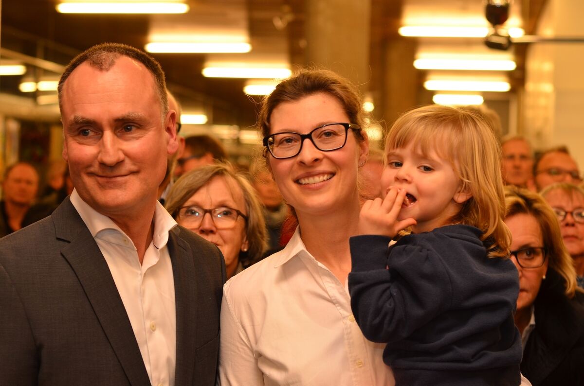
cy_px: 193
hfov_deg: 27.1
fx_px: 1214
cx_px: 292
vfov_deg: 18.1
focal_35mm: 75
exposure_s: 1/60
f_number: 3.5
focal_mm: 50
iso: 400
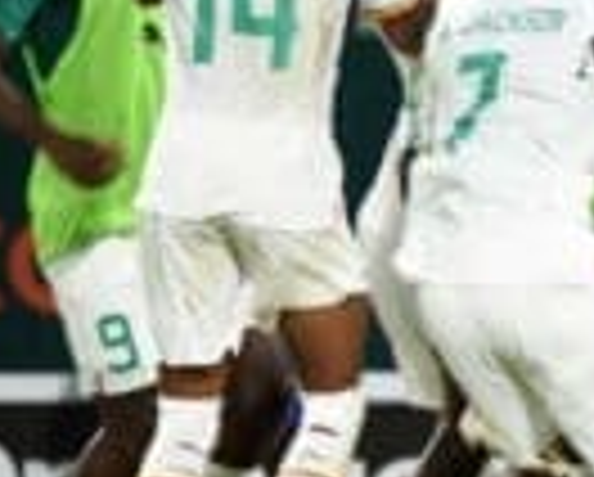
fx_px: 33821
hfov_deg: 1.0
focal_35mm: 1921
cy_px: 94
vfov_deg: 0.8
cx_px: 783
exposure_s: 1/160
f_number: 6.3
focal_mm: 600
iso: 1250
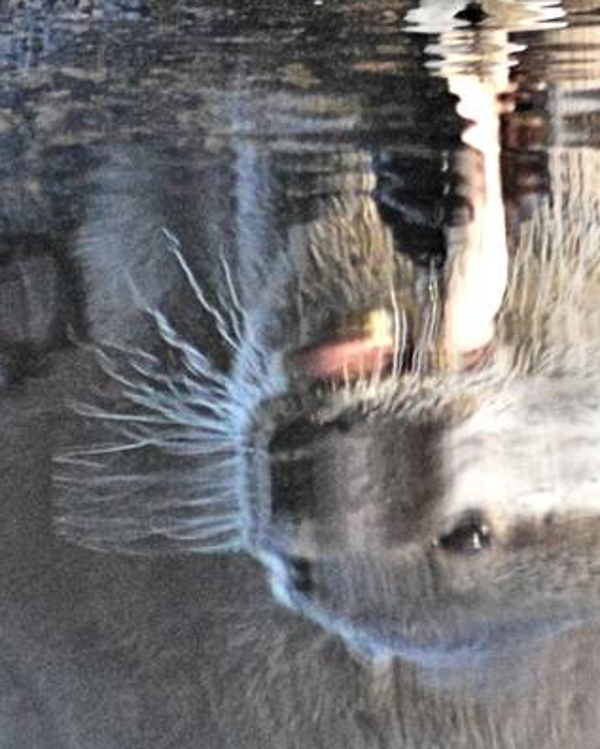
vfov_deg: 1.3
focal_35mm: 1534
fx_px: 34037
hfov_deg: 1.0
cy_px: -180
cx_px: 384
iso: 3200
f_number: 5.6
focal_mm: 270
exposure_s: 1/320
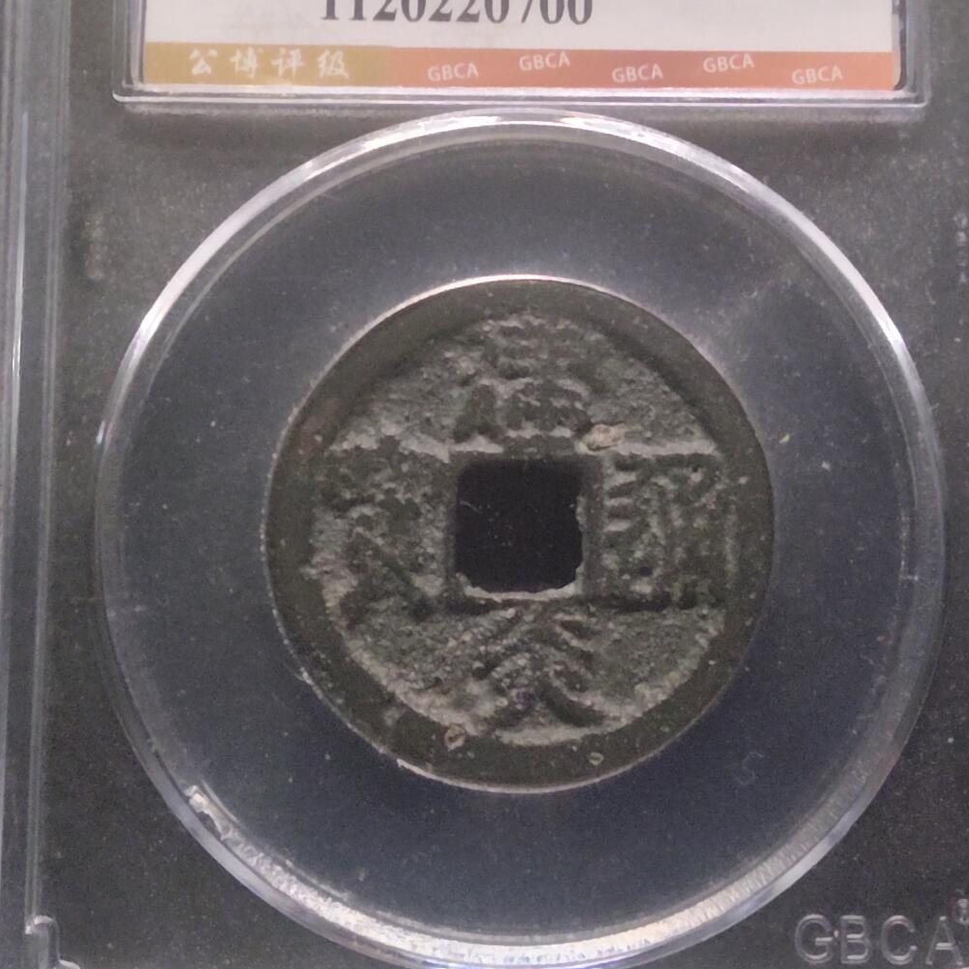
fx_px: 2502
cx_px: 546
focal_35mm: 79
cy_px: 311
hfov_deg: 21.9
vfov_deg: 21.8
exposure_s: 1/50
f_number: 2.2
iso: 500
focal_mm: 3.42
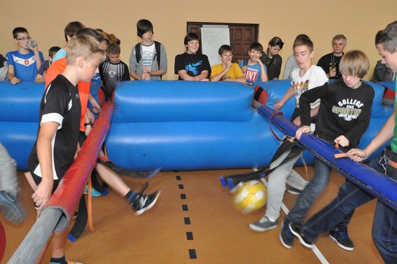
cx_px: 198
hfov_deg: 51.3
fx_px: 413
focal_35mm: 38
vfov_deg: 35.4
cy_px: 132
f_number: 13
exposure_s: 1/60
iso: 3200
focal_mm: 25
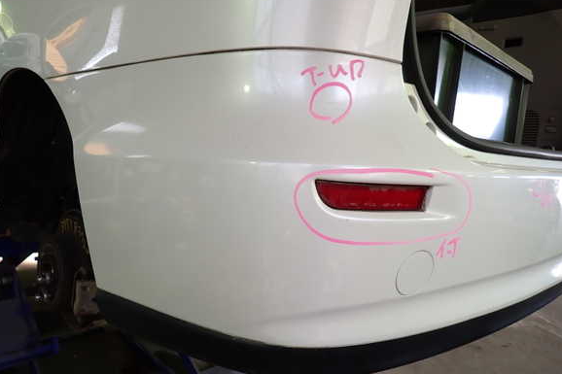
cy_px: 188
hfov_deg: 67.4
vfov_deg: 47.9
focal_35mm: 27
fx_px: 421
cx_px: 288
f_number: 2
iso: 125
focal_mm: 4.5
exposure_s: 1/60
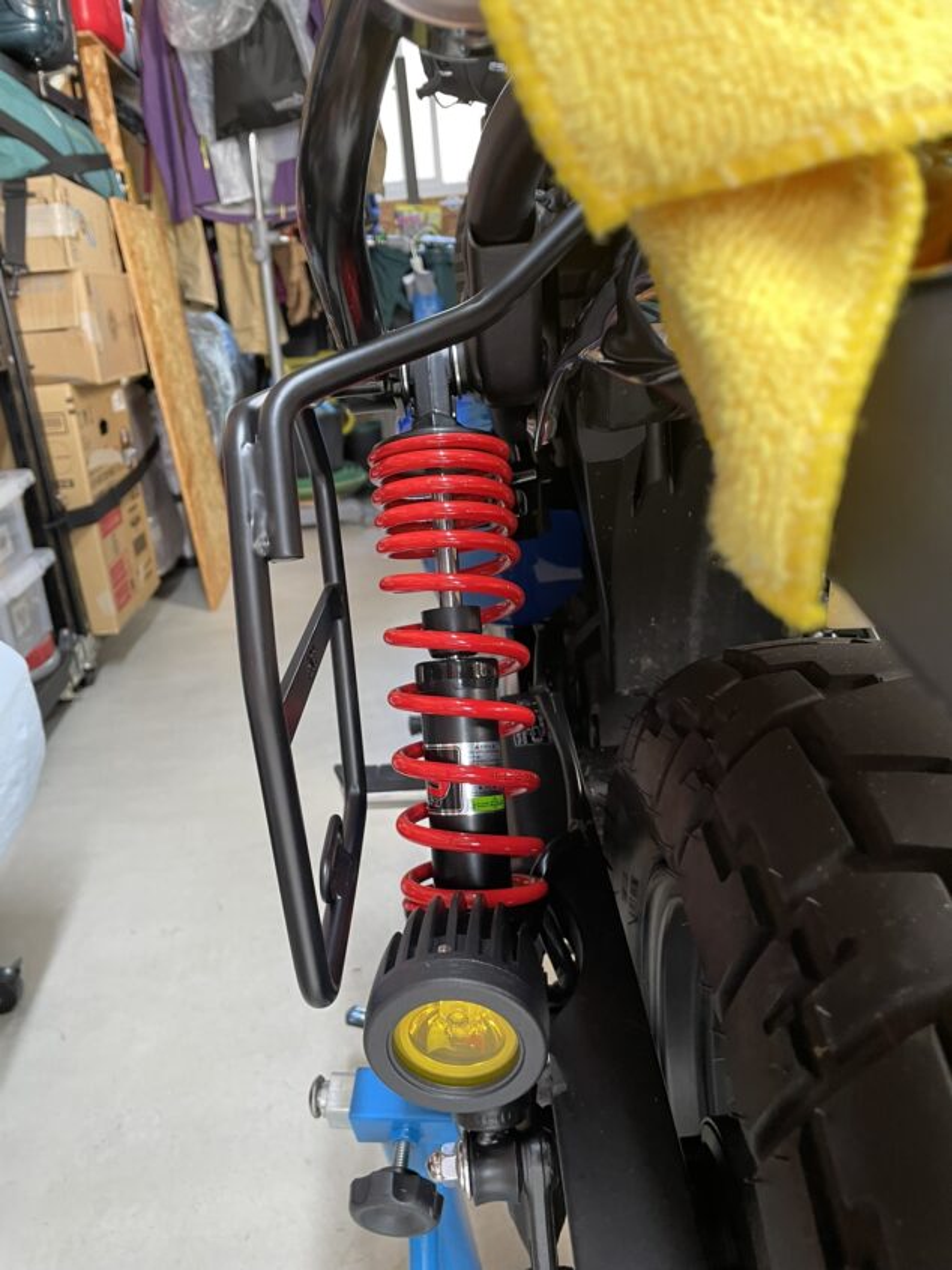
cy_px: 635
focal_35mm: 26
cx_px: 476
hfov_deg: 53.1
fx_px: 953
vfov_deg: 67.3
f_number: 1.6
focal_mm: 4.2
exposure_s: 1/60
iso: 160
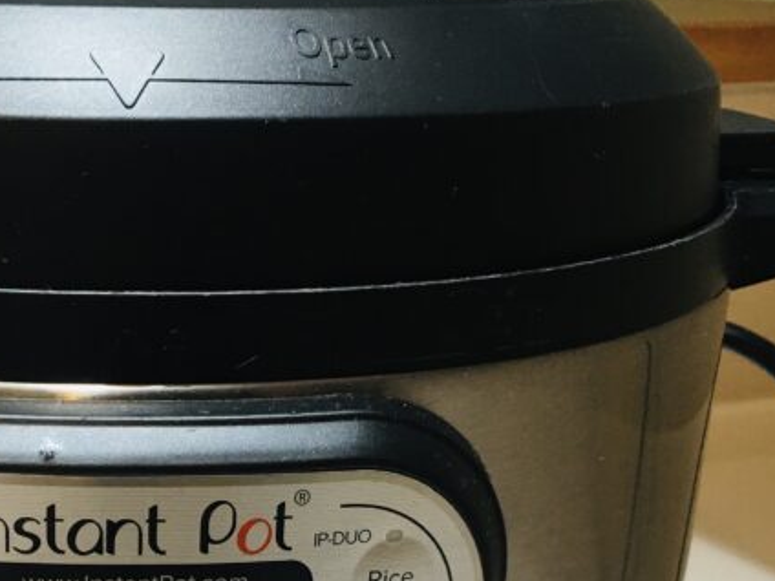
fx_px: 1567
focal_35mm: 70
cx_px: 181
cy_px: 616
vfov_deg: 20.2
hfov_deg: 27.3
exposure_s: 1/30
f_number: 2.2
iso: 40
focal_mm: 4.15
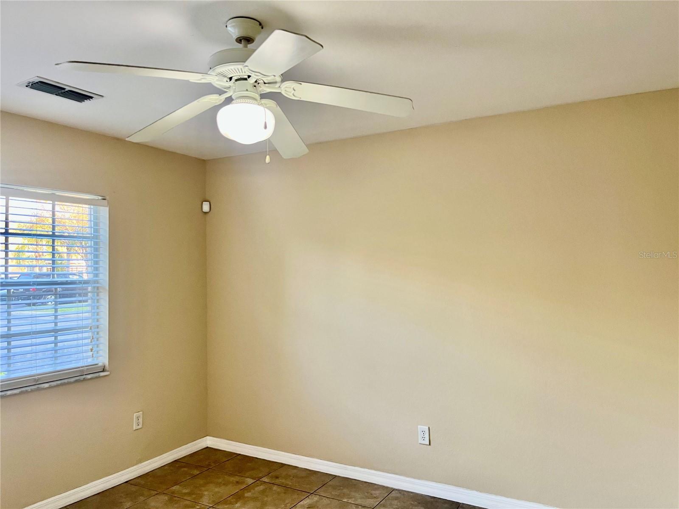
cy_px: 254
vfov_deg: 53.1
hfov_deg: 67.3
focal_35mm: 26
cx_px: 340
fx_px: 510
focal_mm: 5.1
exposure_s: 1/60
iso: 100
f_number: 1.6
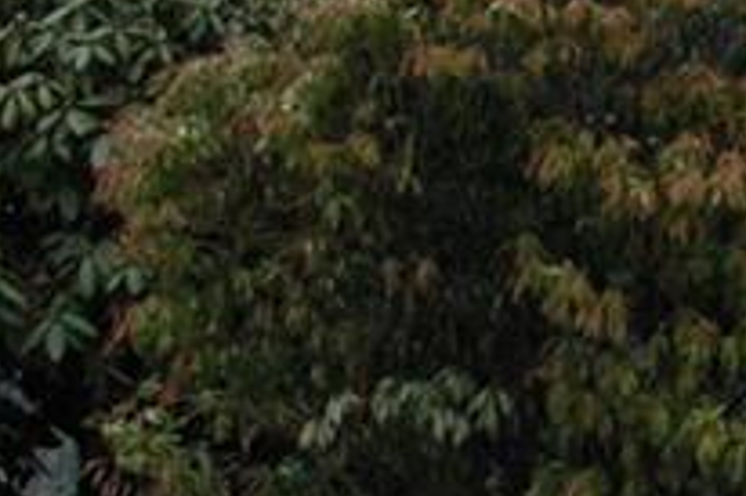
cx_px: 1470
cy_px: -199
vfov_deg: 10.0
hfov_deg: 13.3
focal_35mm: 134
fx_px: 2774
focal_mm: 18
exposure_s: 1/200
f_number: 7.1
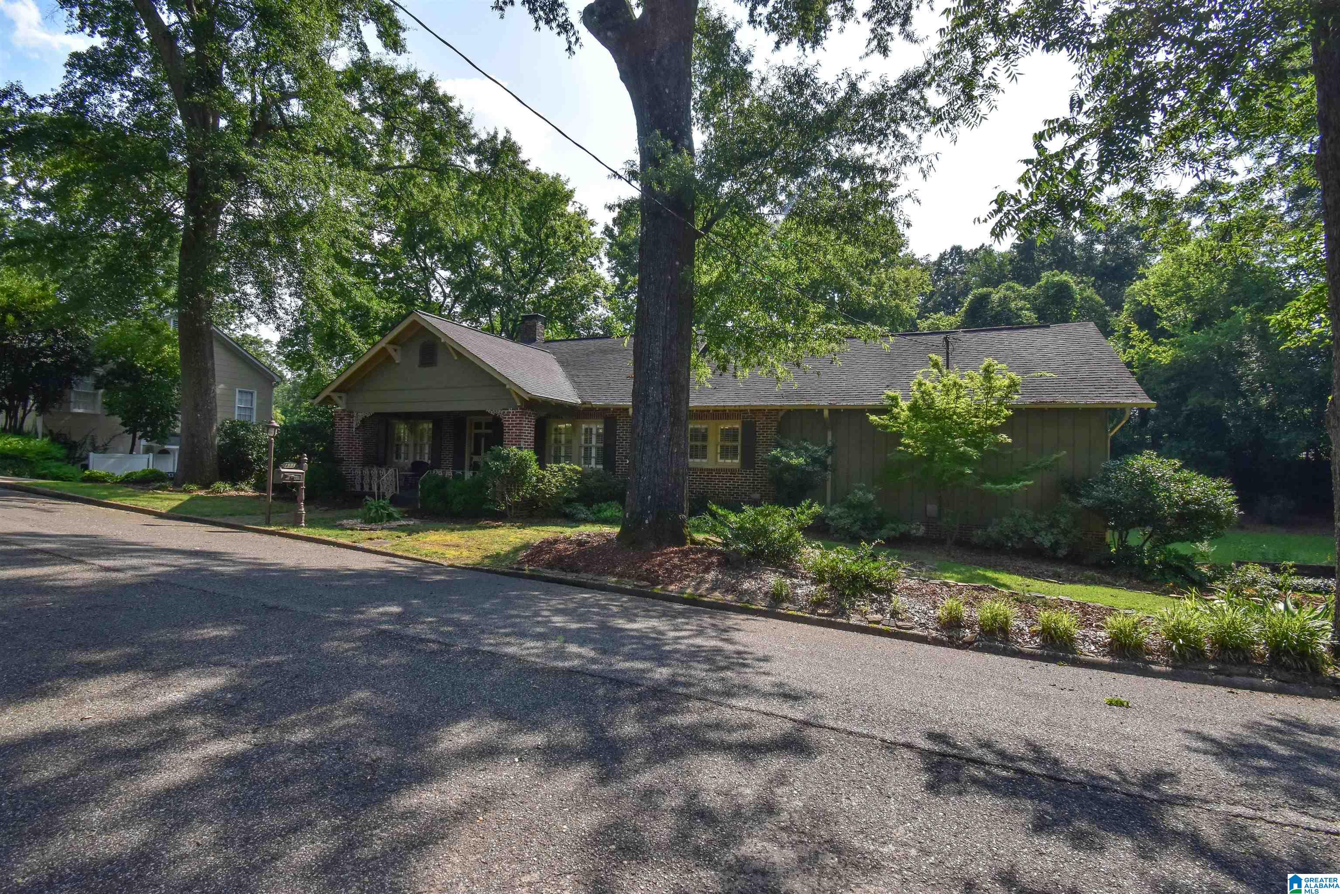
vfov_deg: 77.3
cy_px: 447
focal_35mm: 15
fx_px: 558
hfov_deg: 100.4
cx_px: 670
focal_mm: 10
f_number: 11
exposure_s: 1/400
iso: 400
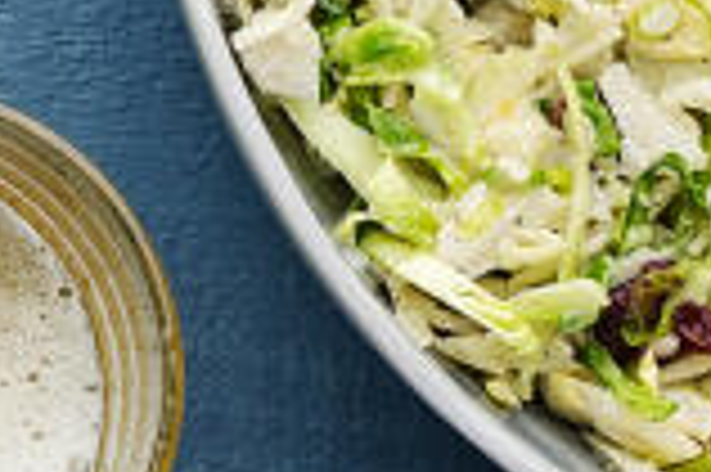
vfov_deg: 4.6
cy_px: 861
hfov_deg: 6.5
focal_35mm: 298
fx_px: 5879
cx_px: -1107
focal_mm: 50
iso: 160
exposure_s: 1/250
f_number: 16
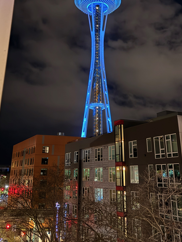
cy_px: 58
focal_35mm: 40
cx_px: 97
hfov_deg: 35.9
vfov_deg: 45.1
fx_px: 280
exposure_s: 1/9
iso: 2000
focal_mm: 6.76
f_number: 1.78
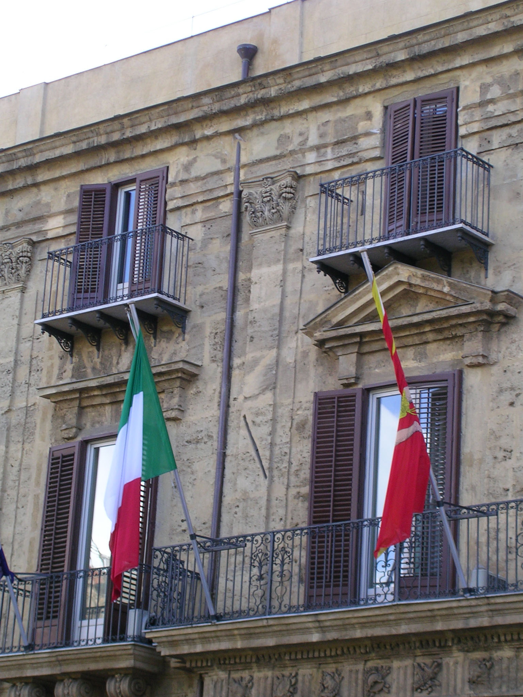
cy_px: 348
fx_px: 2317
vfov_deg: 17.1
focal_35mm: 115
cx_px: 262
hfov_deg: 12.9
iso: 50
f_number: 4.9
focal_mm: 17.4
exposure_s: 1/65.3
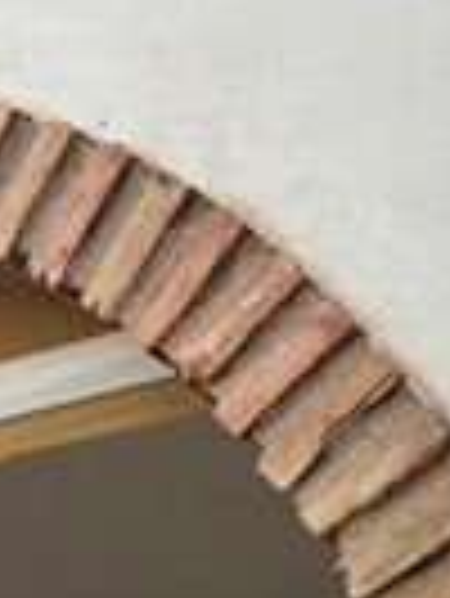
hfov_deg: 10.7
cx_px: -508
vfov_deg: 14.4
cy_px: 985
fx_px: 2163
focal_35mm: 125
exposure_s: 1/3831
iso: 50
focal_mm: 5.7
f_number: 1.5
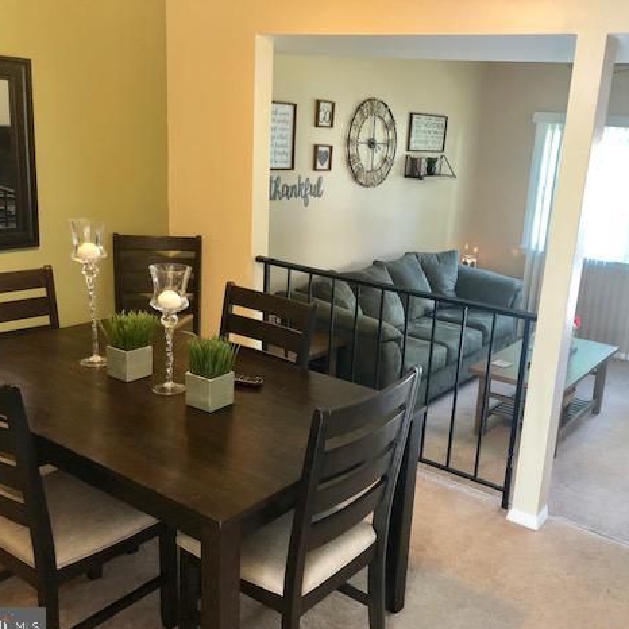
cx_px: 373
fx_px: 699
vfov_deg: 48.4
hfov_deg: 48.2
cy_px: 319
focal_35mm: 34
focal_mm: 4
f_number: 1.8
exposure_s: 1/15
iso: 50
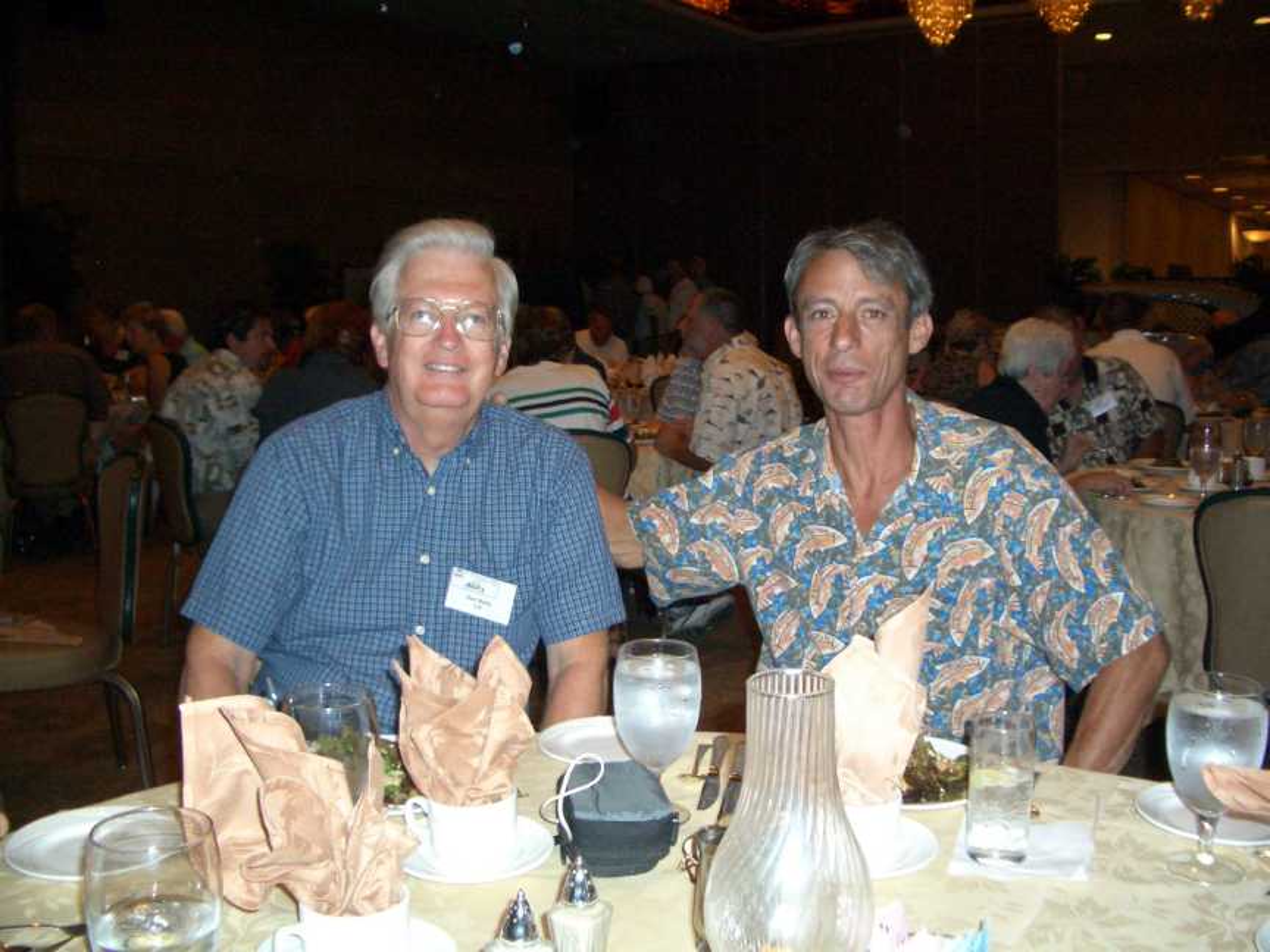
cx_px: 635
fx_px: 1284
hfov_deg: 52.6
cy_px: 476
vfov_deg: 40.7
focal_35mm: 35
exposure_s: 1/60
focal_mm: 5.8
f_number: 2.6
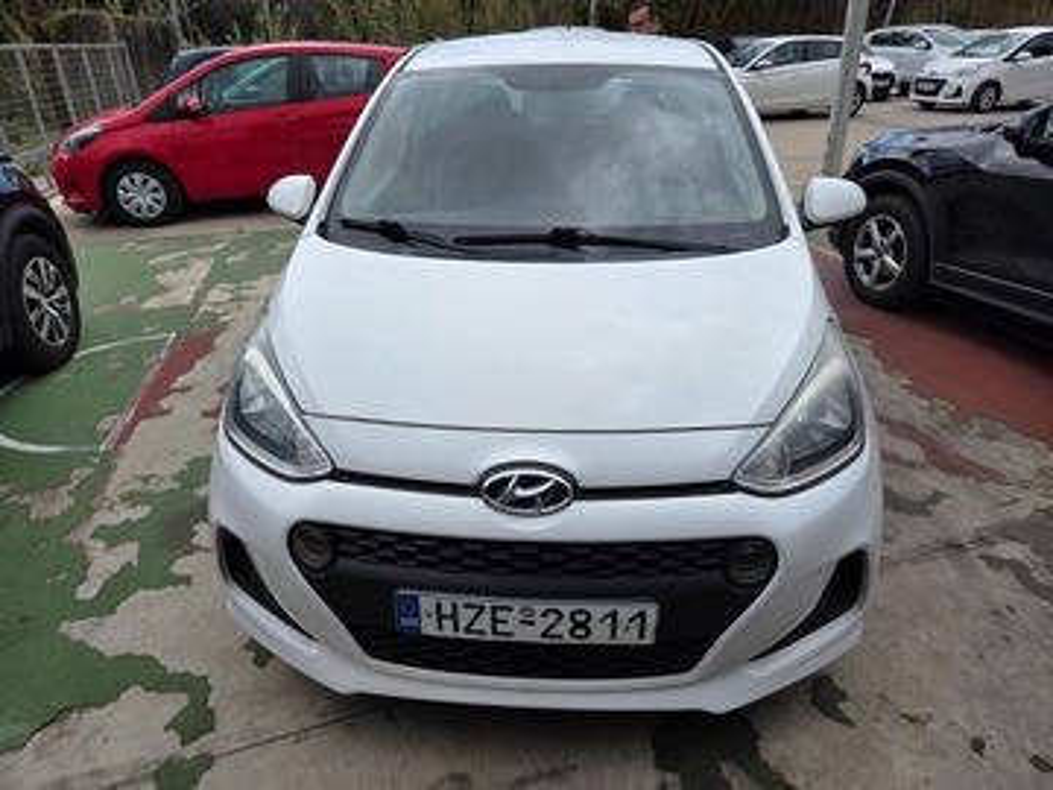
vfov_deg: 58.9
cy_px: 395
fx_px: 700
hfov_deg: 73.9
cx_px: 526
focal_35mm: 23
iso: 80
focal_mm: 5.4
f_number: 1.8
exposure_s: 1/2752
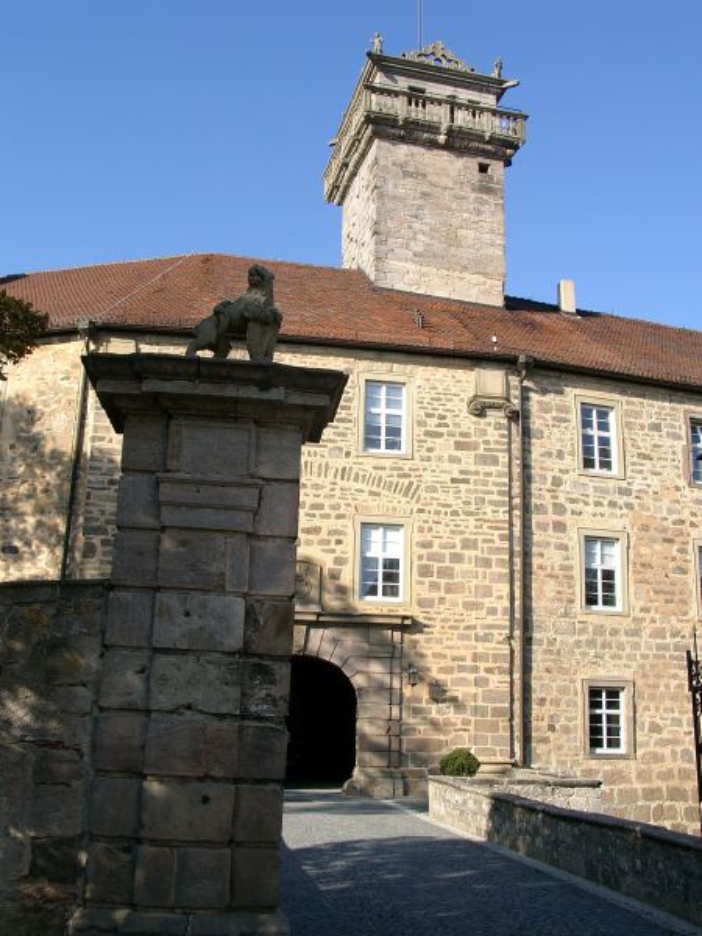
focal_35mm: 34
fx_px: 919
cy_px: 468
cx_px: 351
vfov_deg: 54.0
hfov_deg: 41.8
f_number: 4
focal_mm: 7.13
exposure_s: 1/422
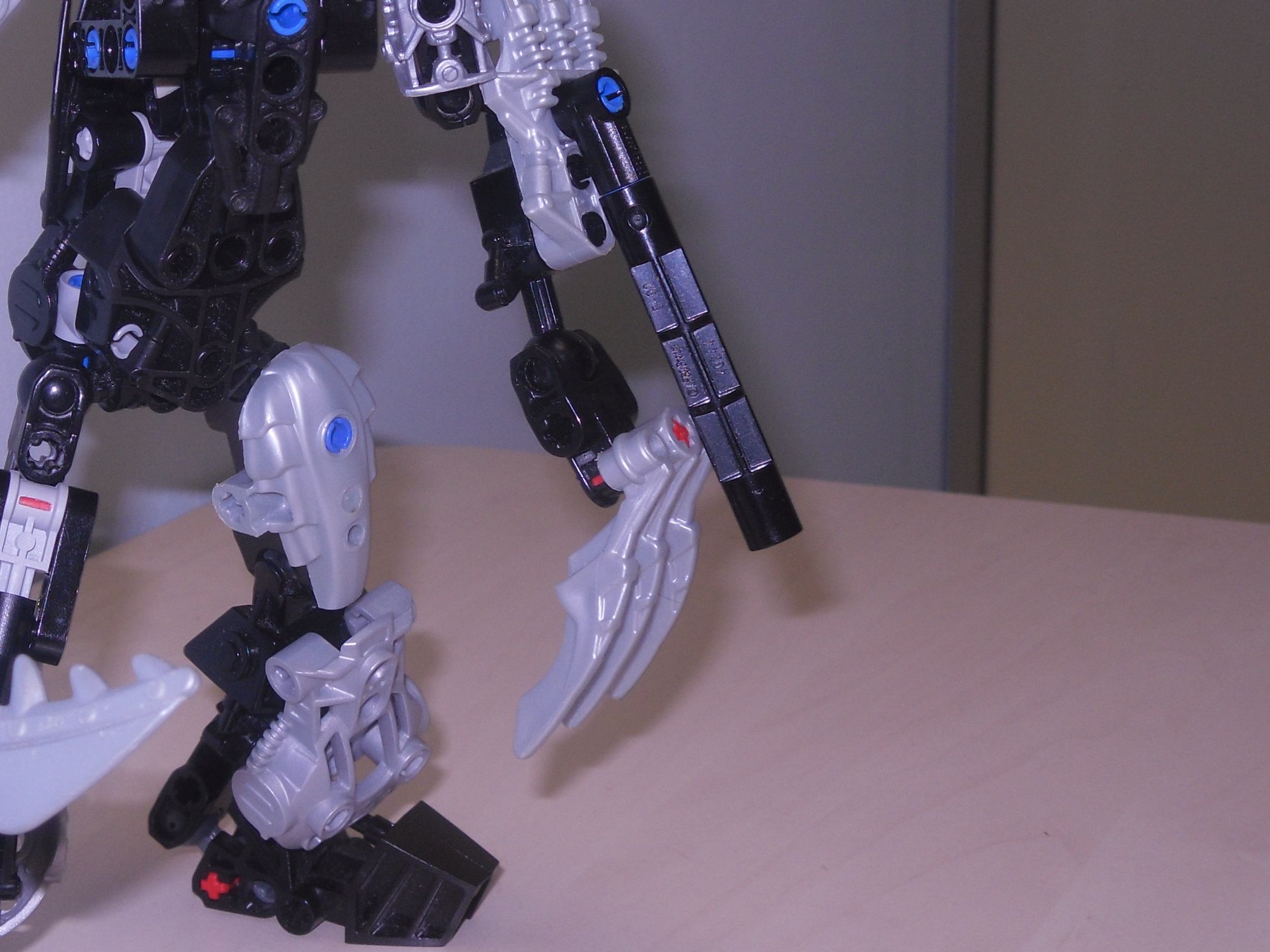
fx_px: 2898
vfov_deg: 18.6
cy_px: 345
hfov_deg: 24.3
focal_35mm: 79
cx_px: 225
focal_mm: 7.88
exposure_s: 1/51
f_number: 3.8
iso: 80
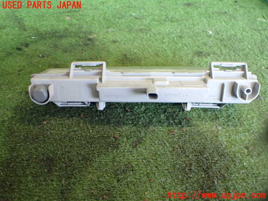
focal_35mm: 30
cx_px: 134
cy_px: 100
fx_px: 232
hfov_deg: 60.0
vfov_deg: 46.8
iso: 800
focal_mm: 5.4
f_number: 2.3
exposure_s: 1/100
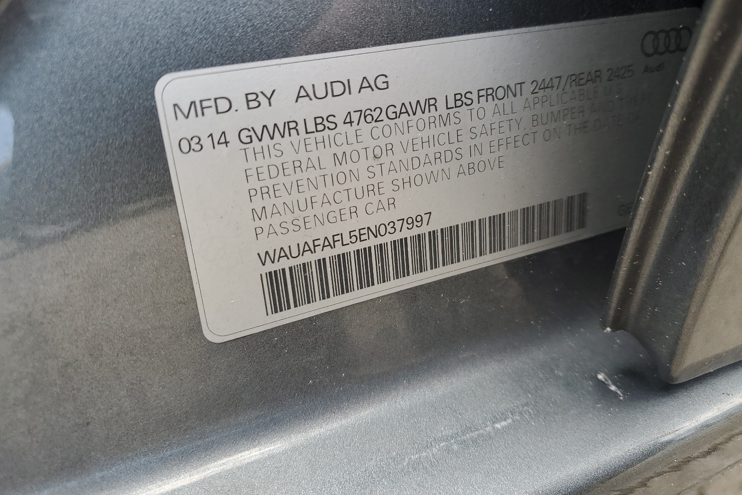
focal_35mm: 28
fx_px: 577
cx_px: 377
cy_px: 228
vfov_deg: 46.4
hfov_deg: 65.5
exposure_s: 1/294
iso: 50
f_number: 1.5
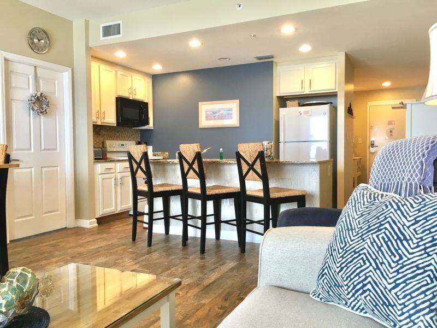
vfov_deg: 48.2
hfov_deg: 61.7
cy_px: 164
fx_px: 366
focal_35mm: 29
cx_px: 218
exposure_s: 1/30
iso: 64
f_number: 2.2
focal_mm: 4.15
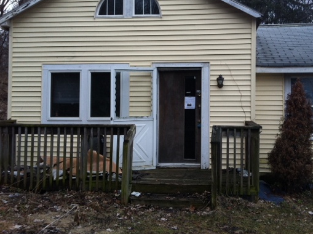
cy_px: 90
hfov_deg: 42.8
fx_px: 397
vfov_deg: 32.7
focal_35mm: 44
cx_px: 186
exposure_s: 1/471
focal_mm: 3.85
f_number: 2.8
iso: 80
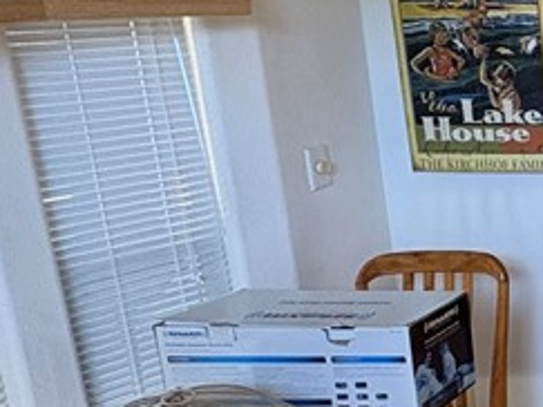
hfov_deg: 20.5
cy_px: 159
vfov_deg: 24.7
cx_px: 1021
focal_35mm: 59
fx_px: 925
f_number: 2.2
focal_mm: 2.22
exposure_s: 1/60
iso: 200
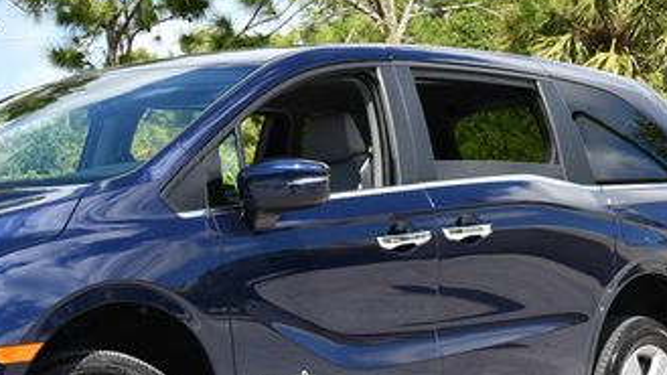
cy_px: 209
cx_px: 152
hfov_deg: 20.0
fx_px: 1875
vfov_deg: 11.4
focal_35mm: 106
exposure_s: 1/250
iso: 140
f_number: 8
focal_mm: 26
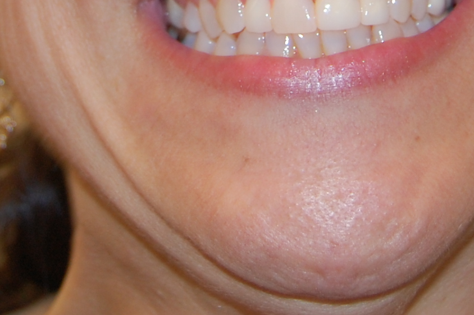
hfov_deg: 14.7
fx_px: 1828
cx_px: 87
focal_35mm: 139
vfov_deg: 9.4
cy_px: -244
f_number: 4.2
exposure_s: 1/60
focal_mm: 26
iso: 400
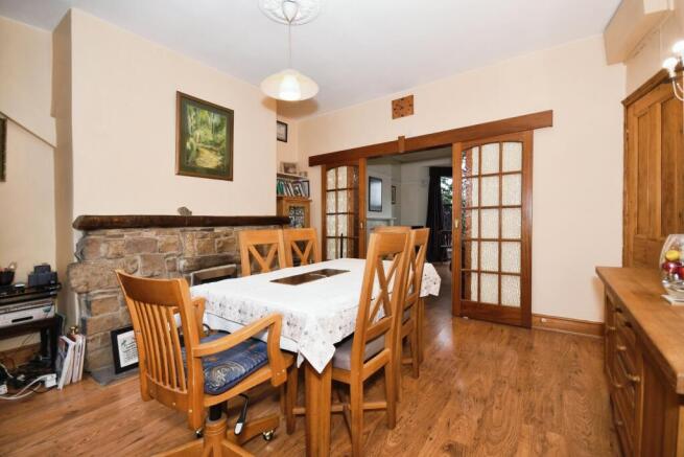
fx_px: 285
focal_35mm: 15
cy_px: 228
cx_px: 342
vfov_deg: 77.4
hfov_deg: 100.4
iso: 400
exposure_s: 1/30
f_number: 8
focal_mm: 10
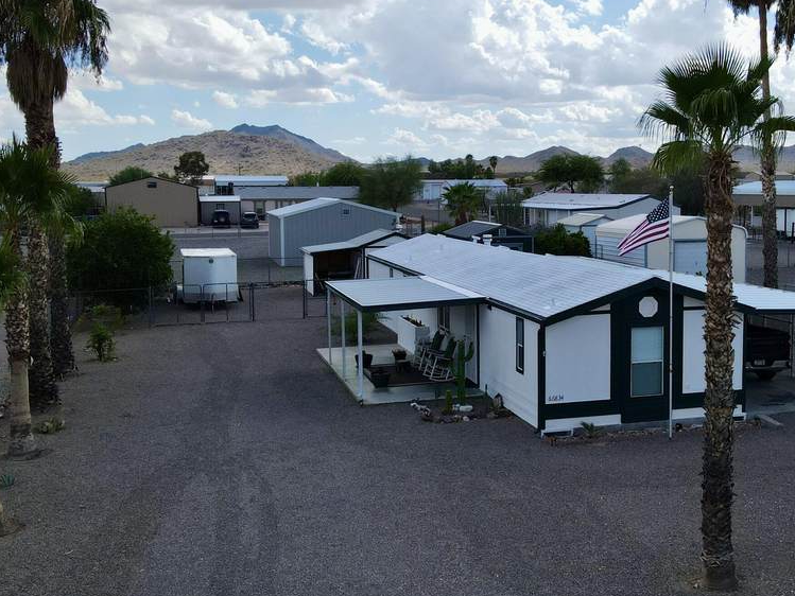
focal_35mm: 41
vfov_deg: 35.1
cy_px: 255
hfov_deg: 45.3
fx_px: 942
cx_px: 506
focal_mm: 4.5
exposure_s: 1/800
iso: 100
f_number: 2.8
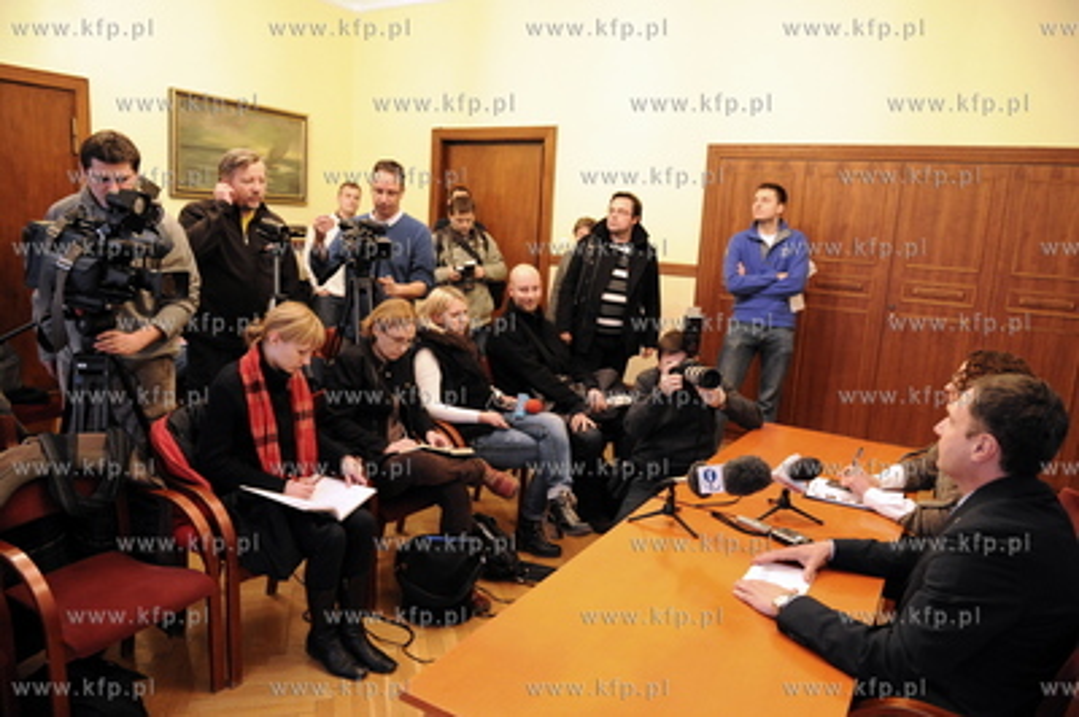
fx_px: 719
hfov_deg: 73.8
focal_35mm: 24
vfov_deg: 53.1
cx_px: 540
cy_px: 358
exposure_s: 1/50
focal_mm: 24
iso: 6400
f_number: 3.5
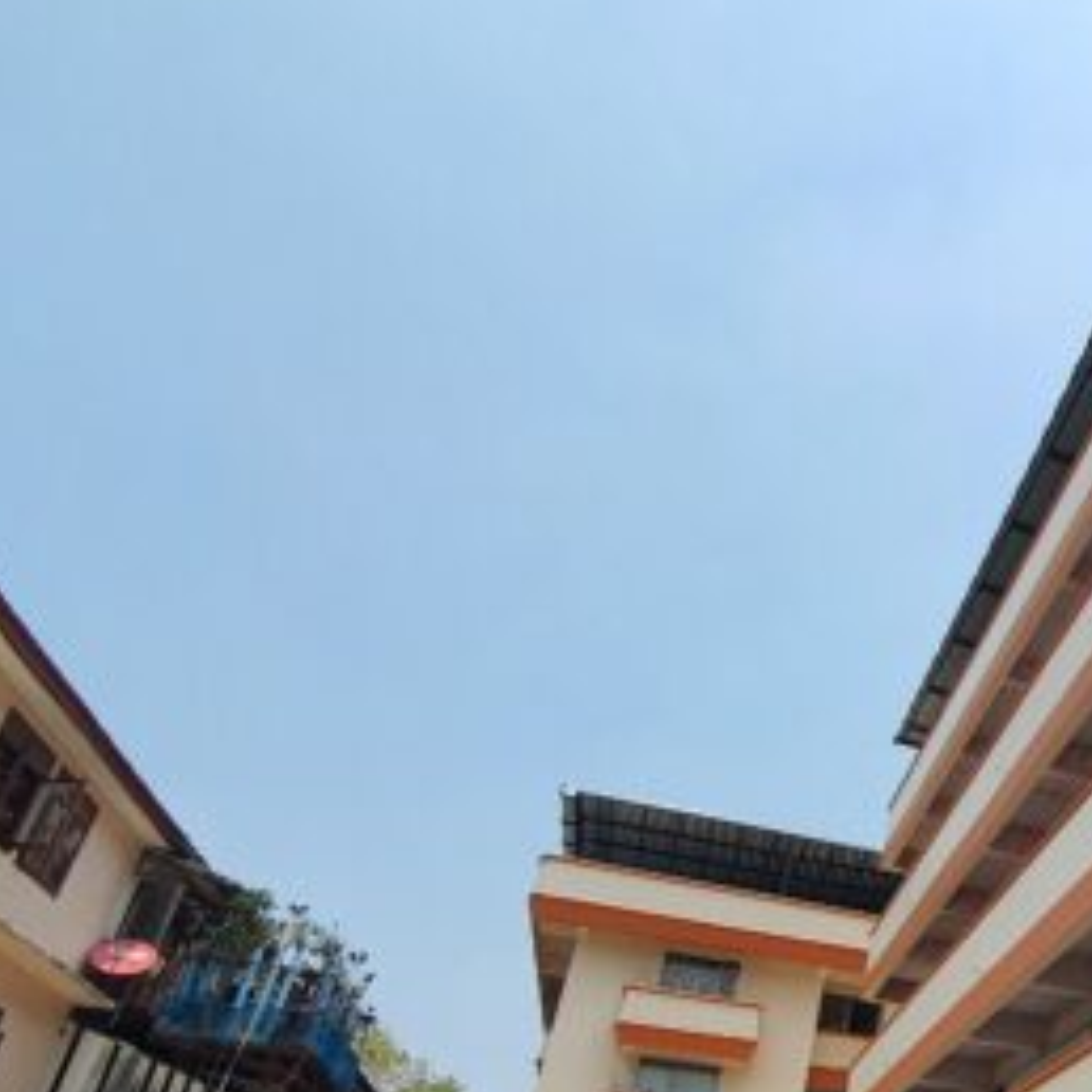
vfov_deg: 49.6
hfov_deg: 42.3
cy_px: 863
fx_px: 1106
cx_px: 1181
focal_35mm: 31
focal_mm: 1.8
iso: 50
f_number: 2.2
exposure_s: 1/1252
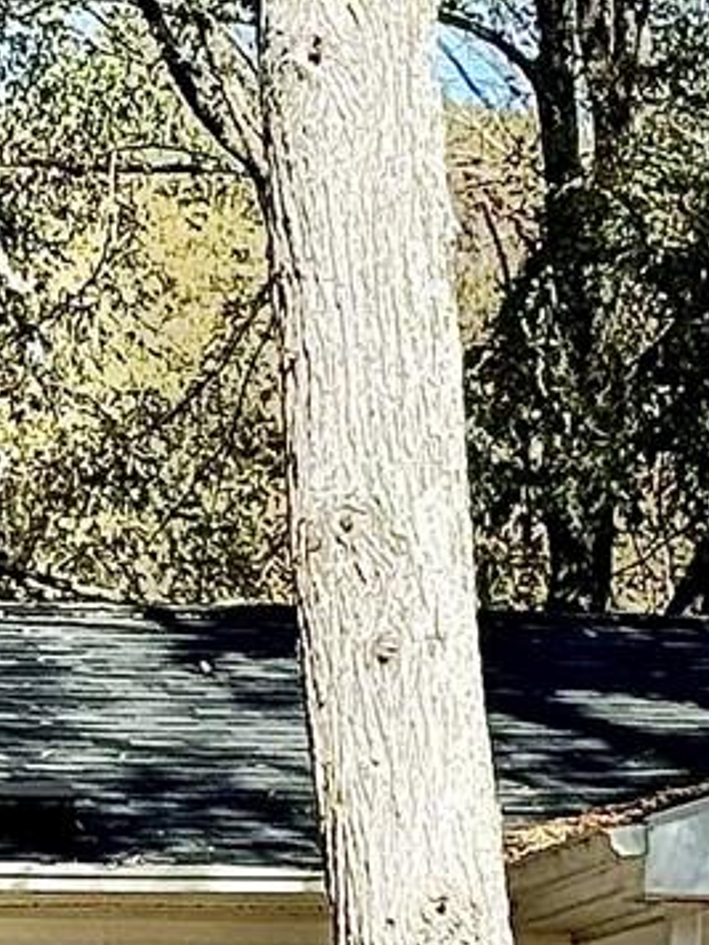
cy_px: 1723
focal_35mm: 276
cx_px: 911
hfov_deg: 5.4
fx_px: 7537
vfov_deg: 7.0
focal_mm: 6.86
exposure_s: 1/3096
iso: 64
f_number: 1.78
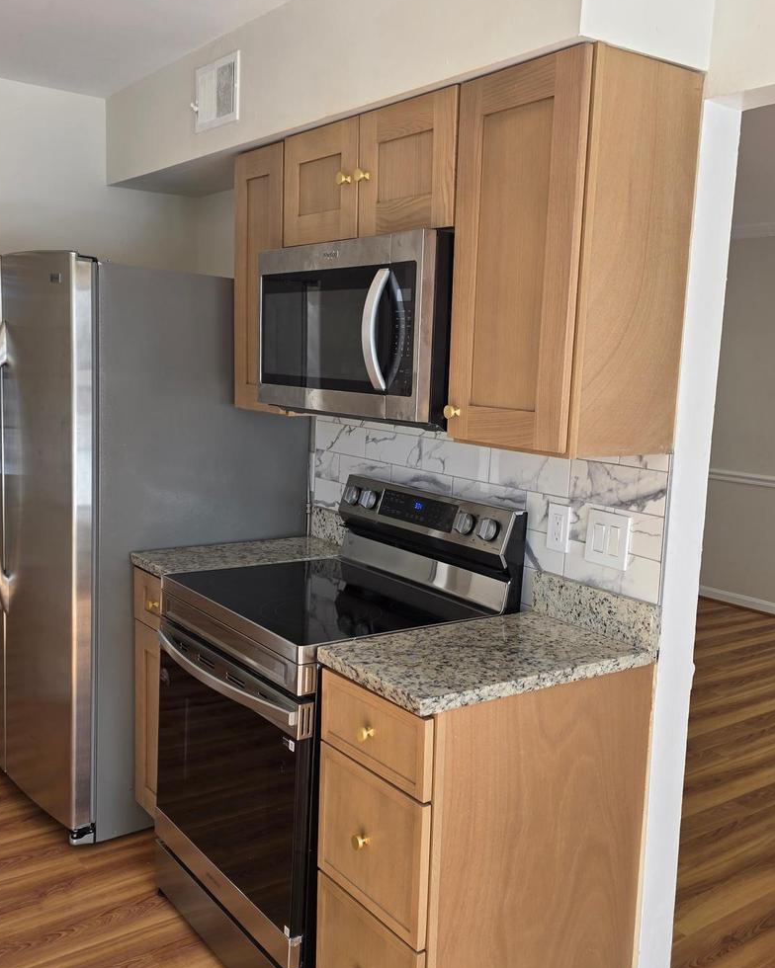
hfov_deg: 44.5
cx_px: 412
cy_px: 503
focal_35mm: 33
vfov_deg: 54.2
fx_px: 946
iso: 25
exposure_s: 1/120
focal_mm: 6.3
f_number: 1.7
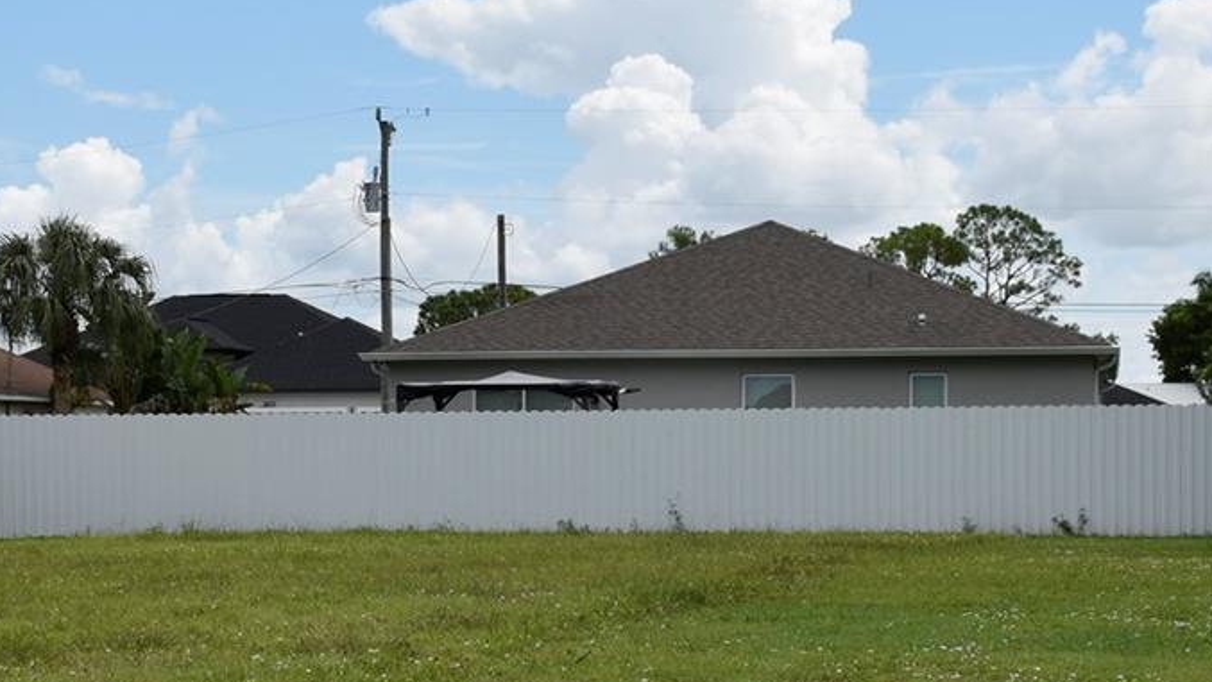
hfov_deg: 20.5
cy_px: 603
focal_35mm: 104
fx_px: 3343
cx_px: 533
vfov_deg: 11.6
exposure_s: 1/320
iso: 100
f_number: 8
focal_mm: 28
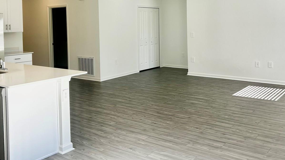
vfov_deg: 30.5
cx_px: 126
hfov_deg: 52.7
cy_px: 35
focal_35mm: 38
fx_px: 287
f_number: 1.5
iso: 50
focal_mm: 5.7
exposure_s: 1/300
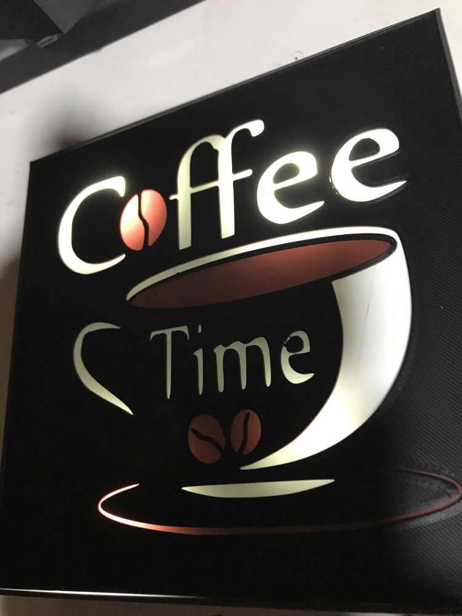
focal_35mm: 28
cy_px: 308
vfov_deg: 63.4
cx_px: 231
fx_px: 498
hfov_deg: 49.7
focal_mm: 3.99
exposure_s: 1/16
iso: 100
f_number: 1.8
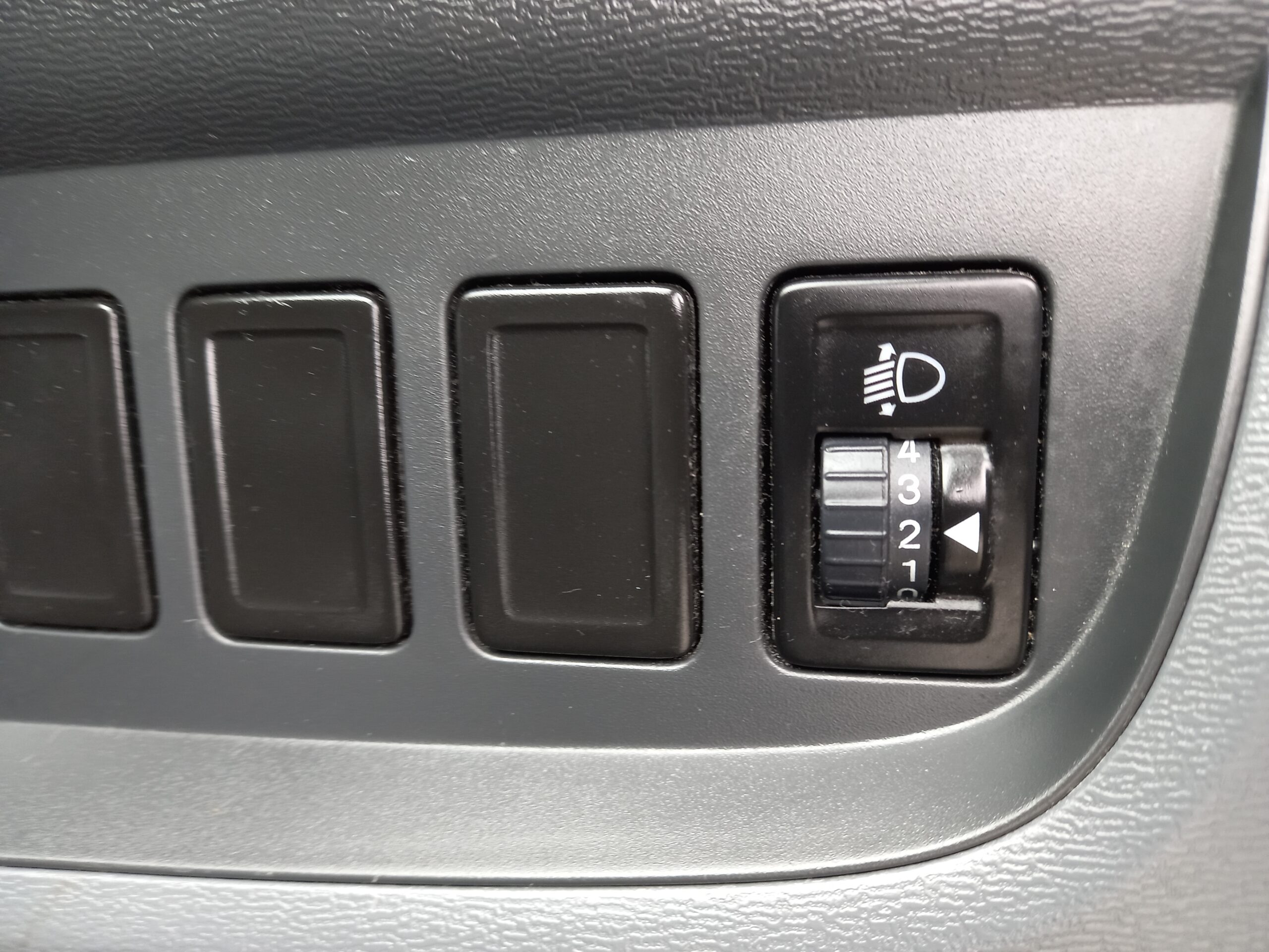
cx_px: 634
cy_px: 476
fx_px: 916
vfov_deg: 54.9
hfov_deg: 69.4
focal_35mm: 25
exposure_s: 1/60
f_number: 2
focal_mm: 4.6
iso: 100
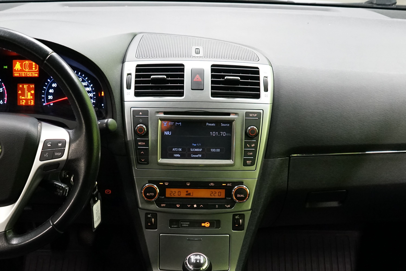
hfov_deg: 41.1
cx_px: 187
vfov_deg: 27.4
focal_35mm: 48
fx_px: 541
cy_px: 225
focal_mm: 28
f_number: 5
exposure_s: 1/60
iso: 4000
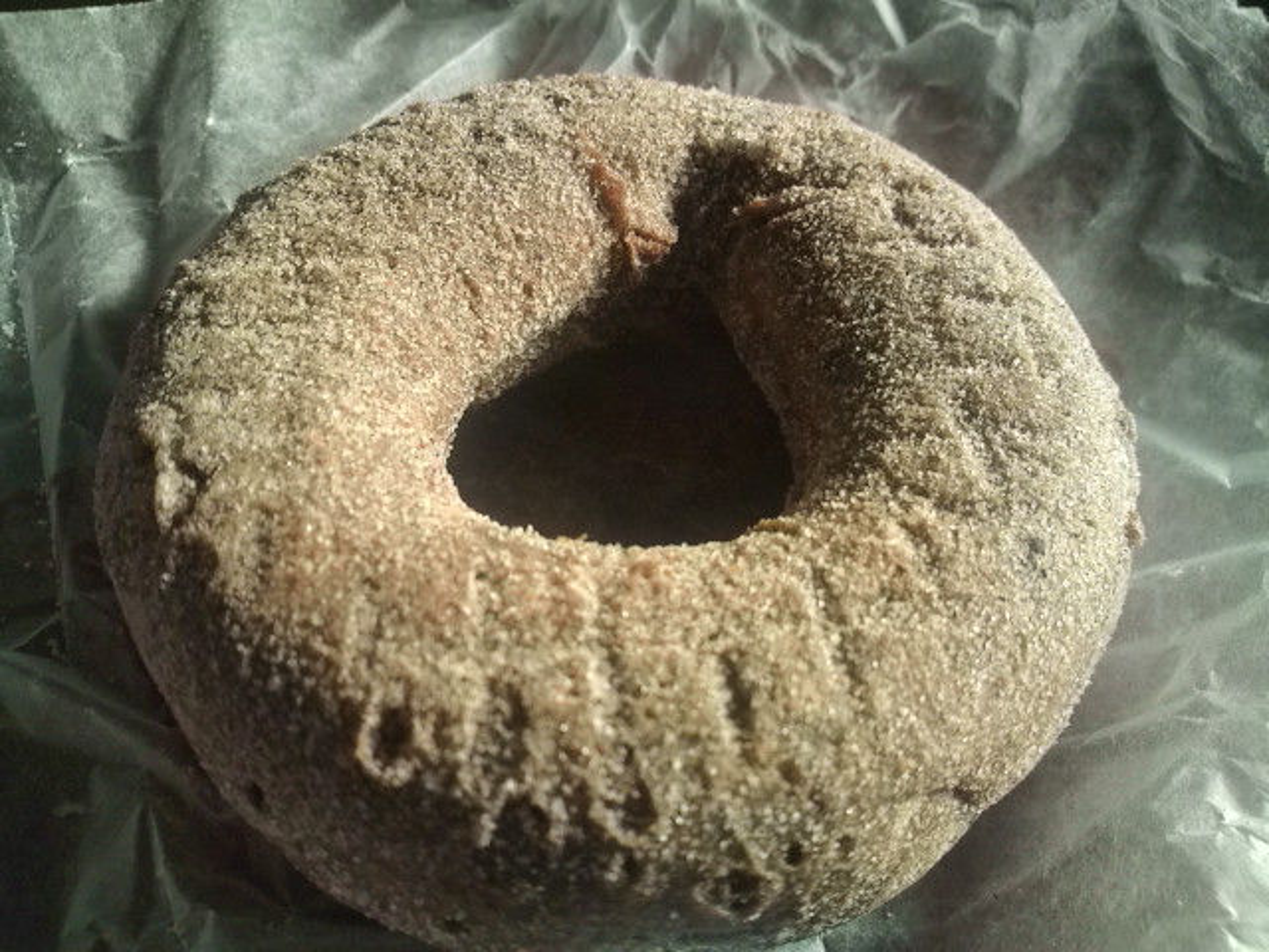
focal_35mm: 32
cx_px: 634
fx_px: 1173
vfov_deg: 44.2
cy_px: 476
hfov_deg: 56.8
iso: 65
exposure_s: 1/408
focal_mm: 3.3
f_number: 2.8
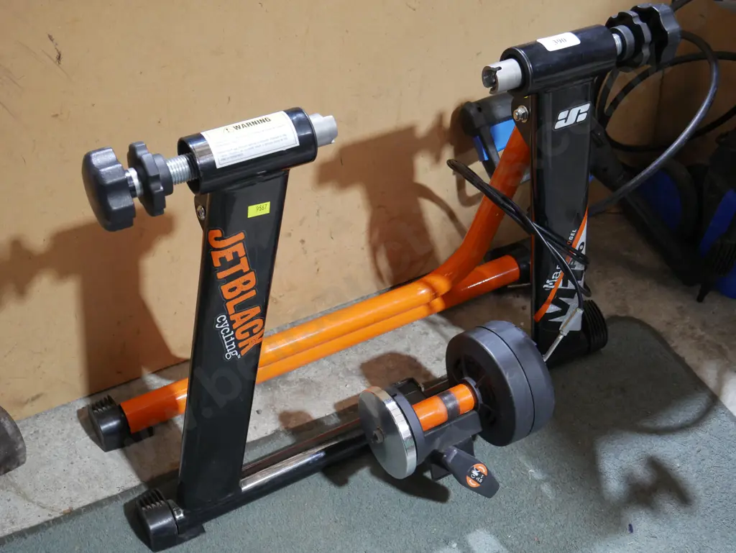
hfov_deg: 41.2
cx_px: 368
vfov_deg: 31.5
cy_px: 276
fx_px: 979
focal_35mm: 46
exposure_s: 1/60
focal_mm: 23
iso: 1600
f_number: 5.1
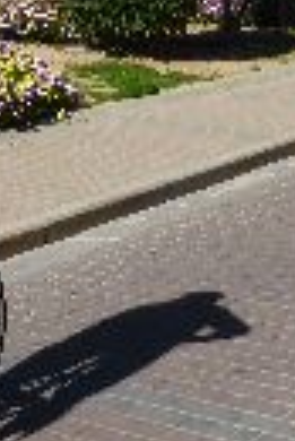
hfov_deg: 13.7
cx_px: 105
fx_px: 1226
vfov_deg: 20.2
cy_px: 107
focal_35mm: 100
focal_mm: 4.3
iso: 100
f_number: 3.3
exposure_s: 1/1600
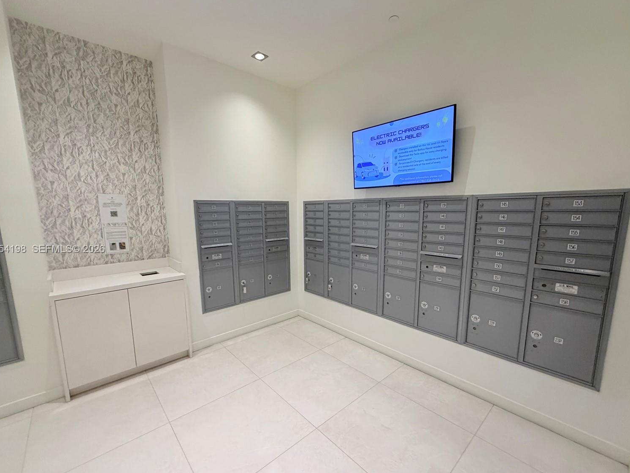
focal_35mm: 15
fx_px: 273
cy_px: 250
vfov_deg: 81.7
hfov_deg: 98.2
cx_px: 311
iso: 250
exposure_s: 1/60
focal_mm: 2.22
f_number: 2.2
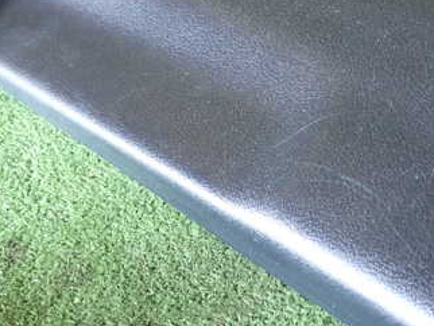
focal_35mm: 67
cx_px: 314
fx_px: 841
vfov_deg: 21.8
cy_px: 81
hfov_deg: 28.6
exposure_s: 1/40
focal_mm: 6.37
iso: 250
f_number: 2.5
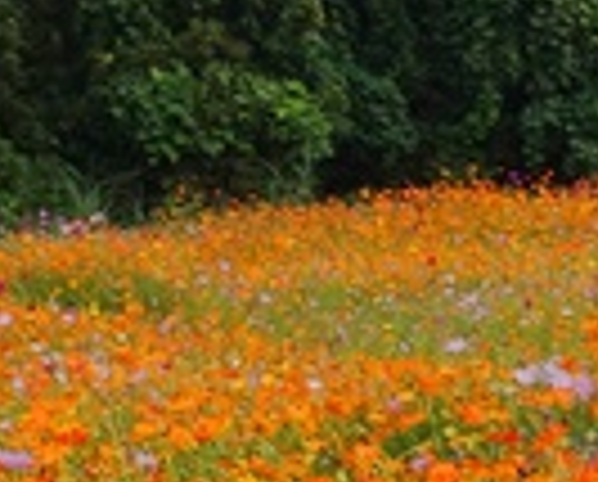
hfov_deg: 9.1
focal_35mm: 197
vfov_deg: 7.5
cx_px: -625
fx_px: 3494
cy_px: -498
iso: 100
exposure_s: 1/800
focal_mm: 10.28
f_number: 4.5
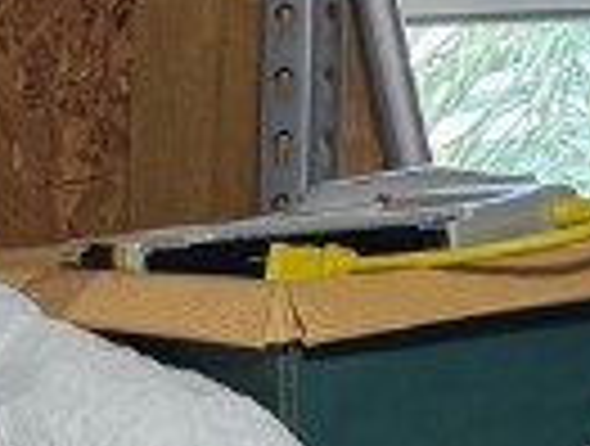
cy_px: -419
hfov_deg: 7.9
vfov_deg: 7.7
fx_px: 3196
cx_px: 2166
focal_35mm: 187
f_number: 1.78
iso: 200
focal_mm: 6.76
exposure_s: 1/60
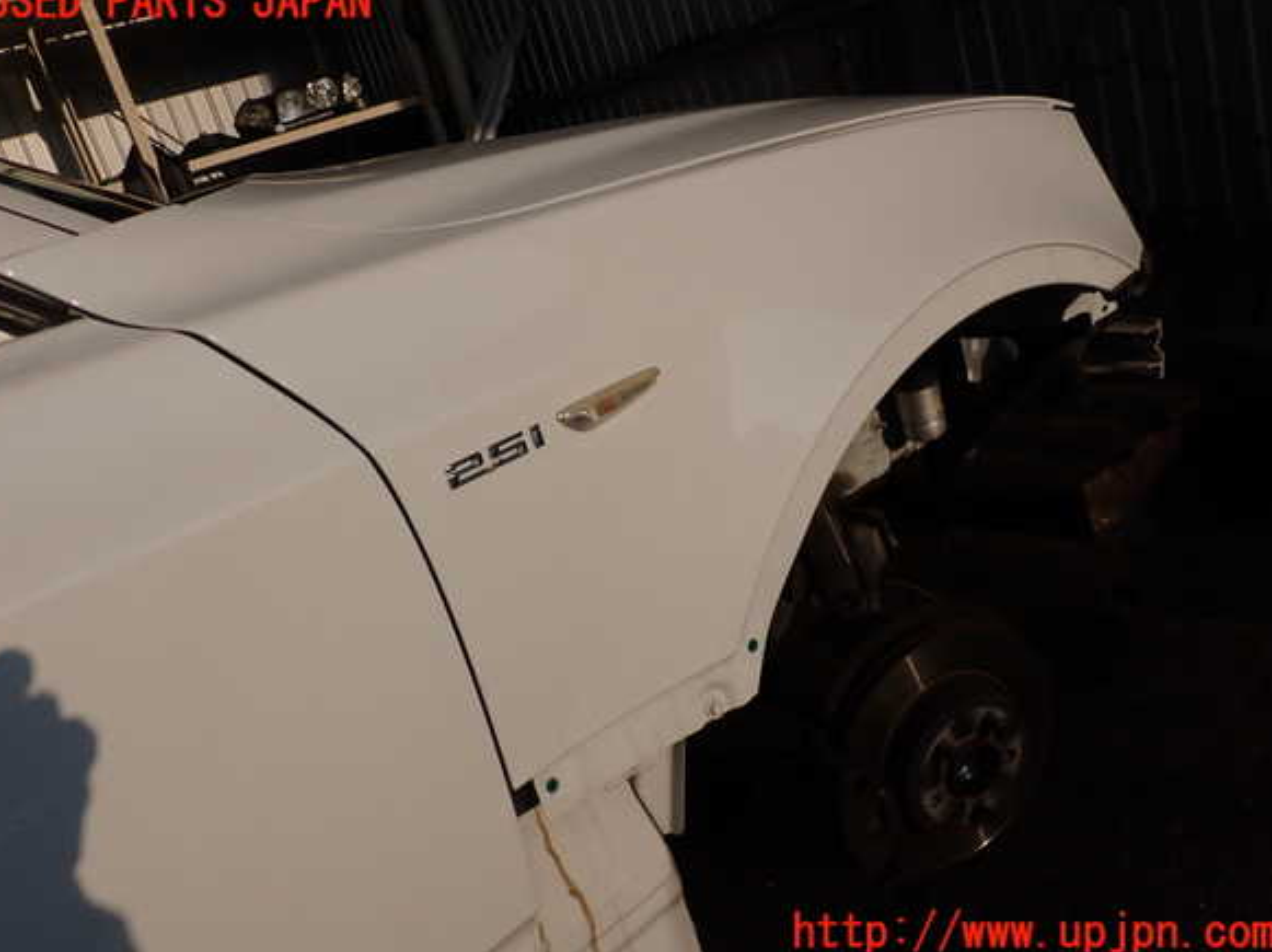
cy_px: 468
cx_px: 631
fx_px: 1138
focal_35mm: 31
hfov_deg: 58.4
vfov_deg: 45.4
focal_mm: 5.4
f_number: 9
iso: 100
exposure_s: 1/400
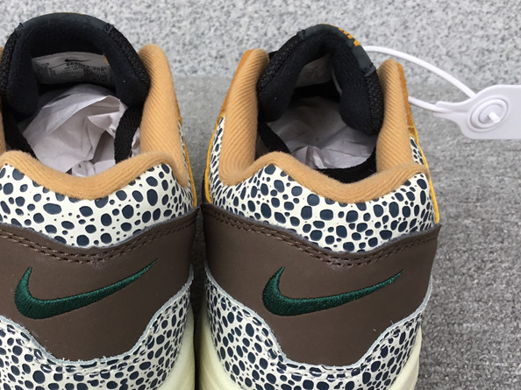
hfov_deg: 40.2
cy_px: 234
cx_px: 199
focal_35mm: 47
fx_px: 707
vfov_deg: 30.8
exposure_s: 1/100
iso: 32
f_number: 2.4
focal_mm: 3.3
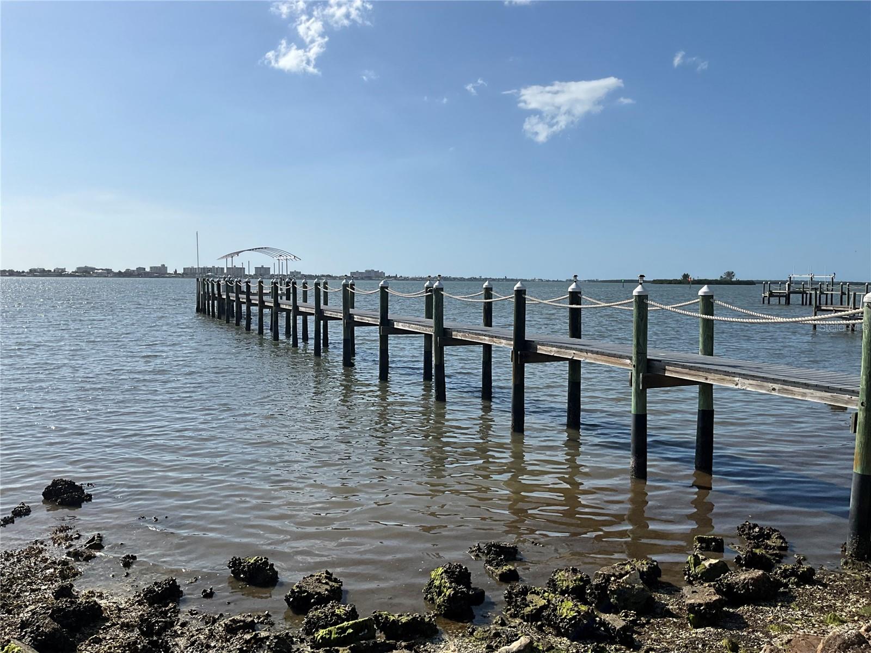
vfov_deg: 48.2
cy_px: 326
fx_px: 730
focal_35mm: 29
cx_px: 436
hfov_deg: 61.7
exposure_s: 1/3788
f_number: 1.8
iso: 25
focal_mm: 3
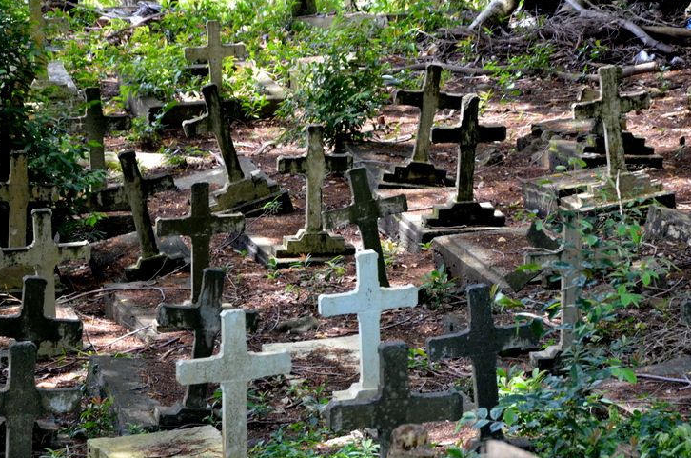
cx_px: 344
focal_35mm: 174
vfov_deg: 7.9
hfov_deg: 11.9
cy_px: 247
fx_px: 3325
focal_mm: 105
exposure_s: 1/320
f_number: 9
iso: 3200
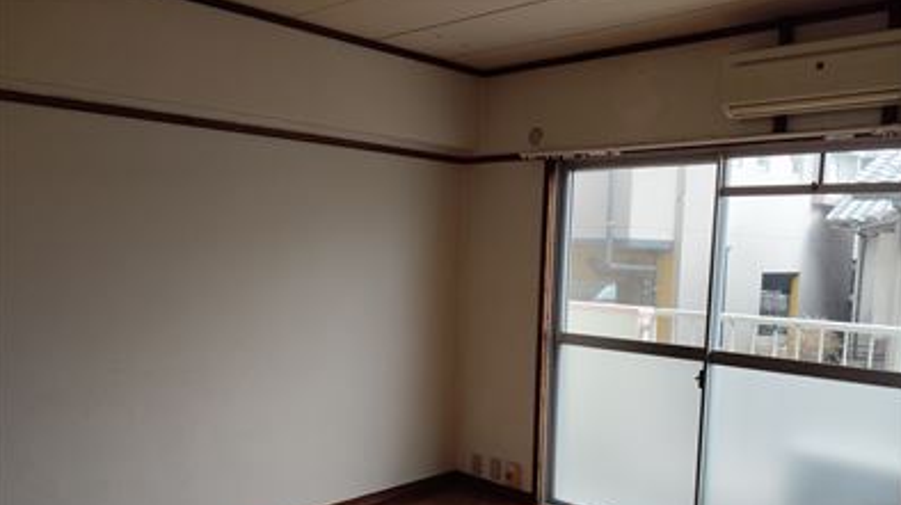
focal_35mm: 32
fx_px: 764
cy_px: 329
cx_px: 453
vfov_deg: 36.3
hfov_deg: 61.1
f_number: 1.8
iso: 50
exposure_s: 1/150
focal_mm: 4.25
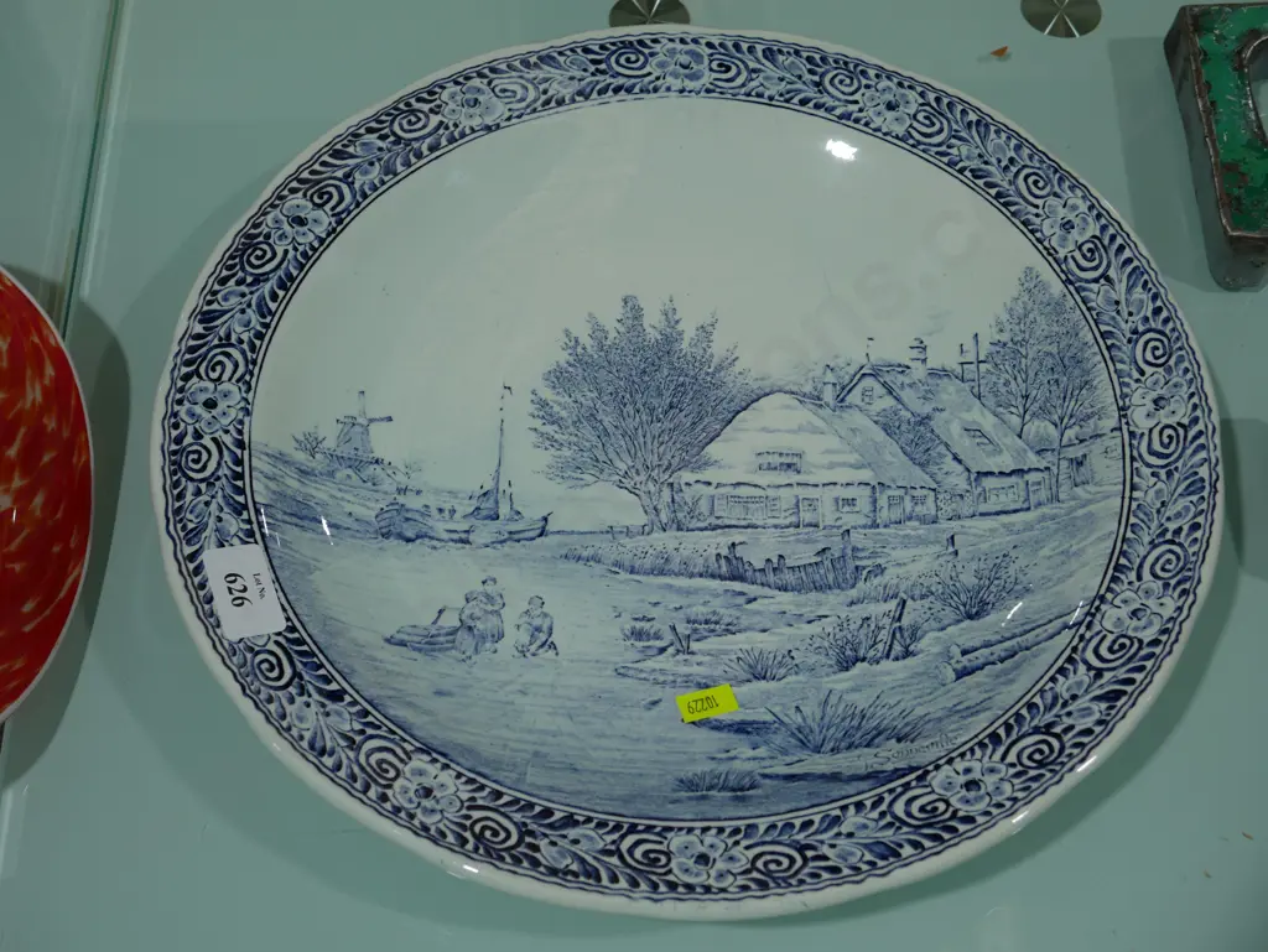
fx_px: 1832
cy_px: 476
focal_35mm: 50
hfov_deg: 38.2
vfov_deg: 29.1
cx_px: 634
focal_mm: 25
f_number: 5.3
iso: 200
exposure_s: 1/100
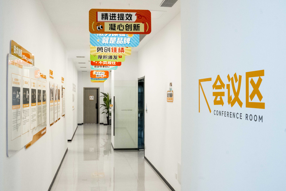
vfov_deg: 36.9
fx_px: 286
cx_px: 143
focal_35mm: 36
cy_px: 96
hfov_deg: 53.1
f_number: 11
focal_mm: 24
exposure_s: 1/125
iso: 6400
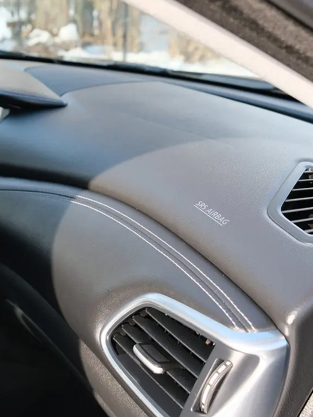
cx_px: 51
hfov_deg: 33.1
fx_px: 506
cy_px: 208
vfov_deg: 44.8
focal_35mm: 42
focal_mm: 19.6
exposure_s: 1/100
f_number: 5
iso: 320
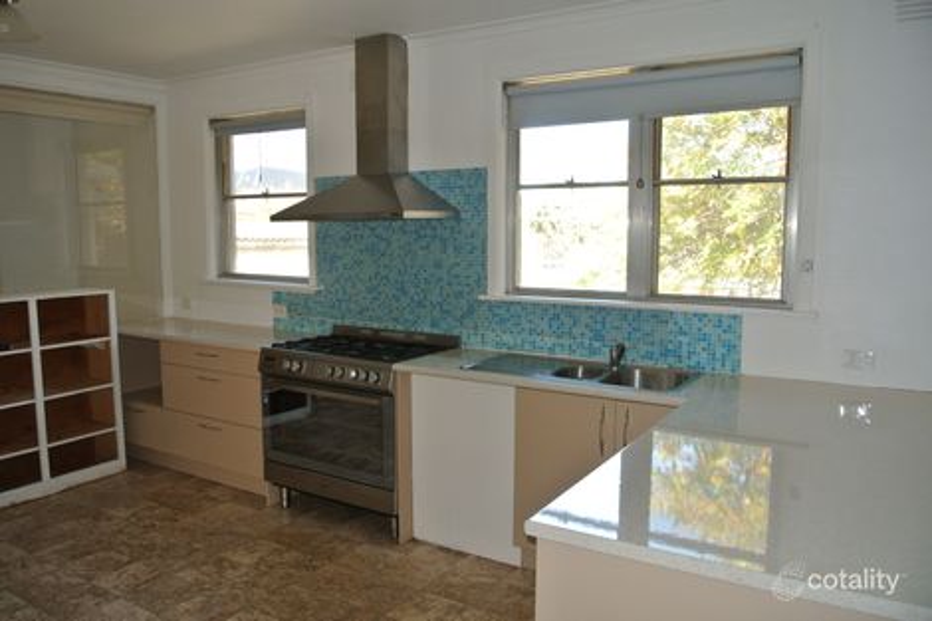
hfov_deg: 67.4
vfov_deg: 47.9
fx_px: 699
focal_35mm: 27
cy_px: 310
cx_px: 466
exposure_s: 1/60
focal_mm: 10
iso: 200
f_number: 4
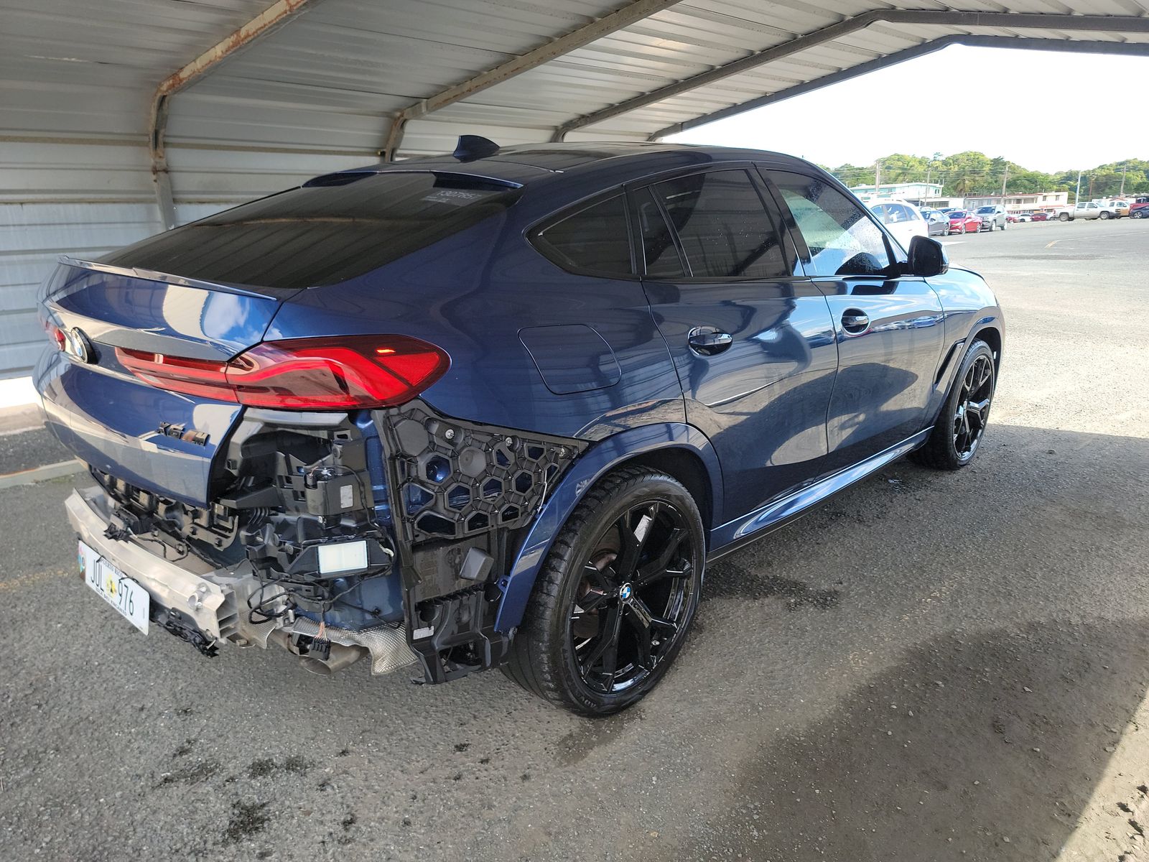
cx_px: 574
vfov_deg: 56.8
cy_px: 431
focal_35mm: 24
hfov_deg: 71.6
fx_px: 797
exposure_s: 1/134
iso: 50
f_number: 1.8
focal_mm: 6.7
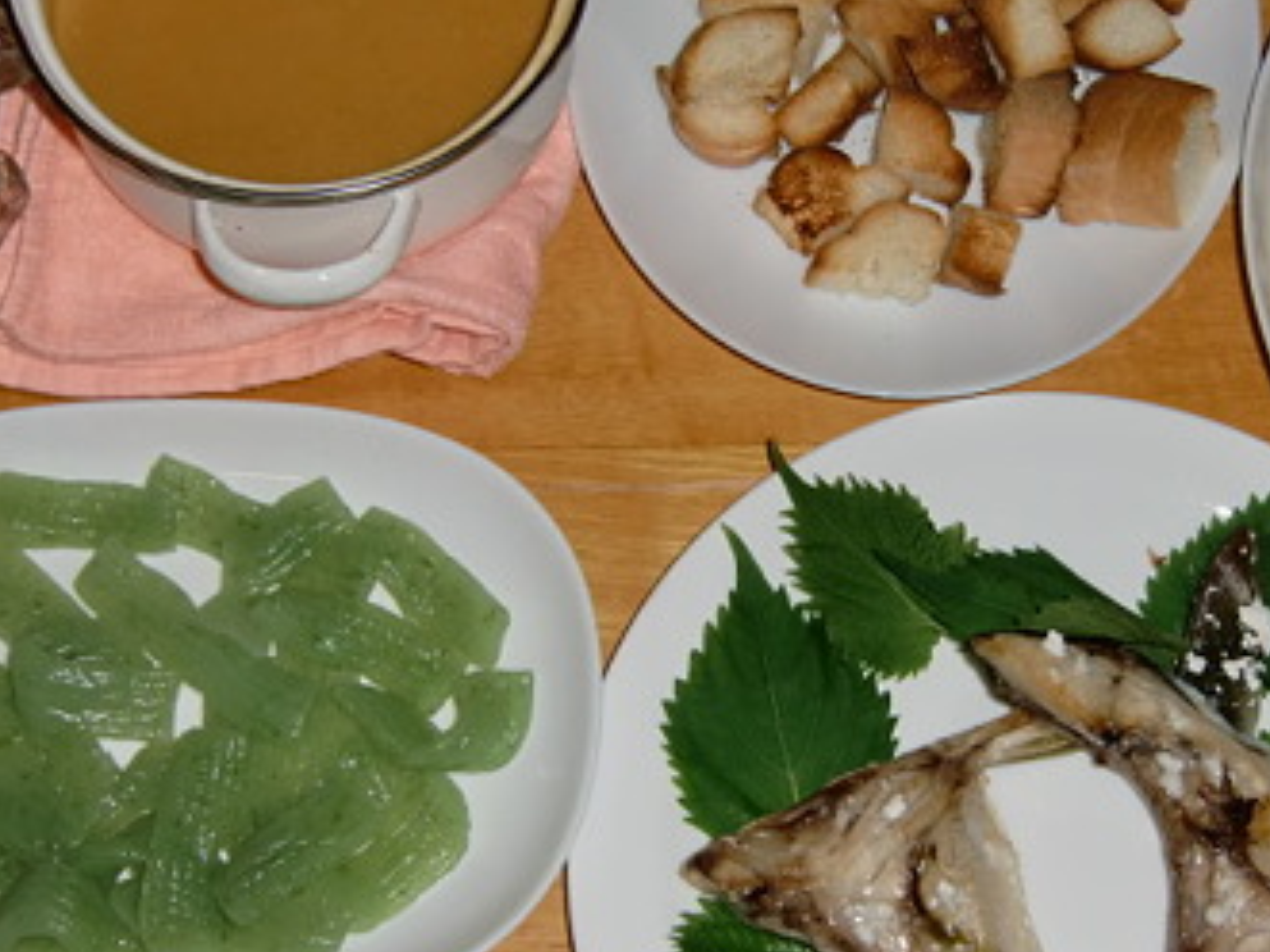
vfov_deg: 22.9
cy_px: 476
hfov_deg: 30.1
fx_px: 2347
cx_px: 796
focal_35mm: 64
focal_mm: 8.4
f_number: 4
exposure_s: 1/20
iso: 100
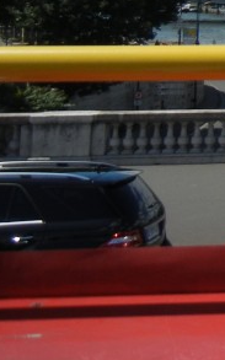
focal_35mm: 111
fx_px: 1090
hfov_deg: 10.1
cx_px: 556
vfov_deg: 17.7
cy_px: -91
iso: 160
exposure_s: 1/708
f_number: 7
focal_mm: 5.4
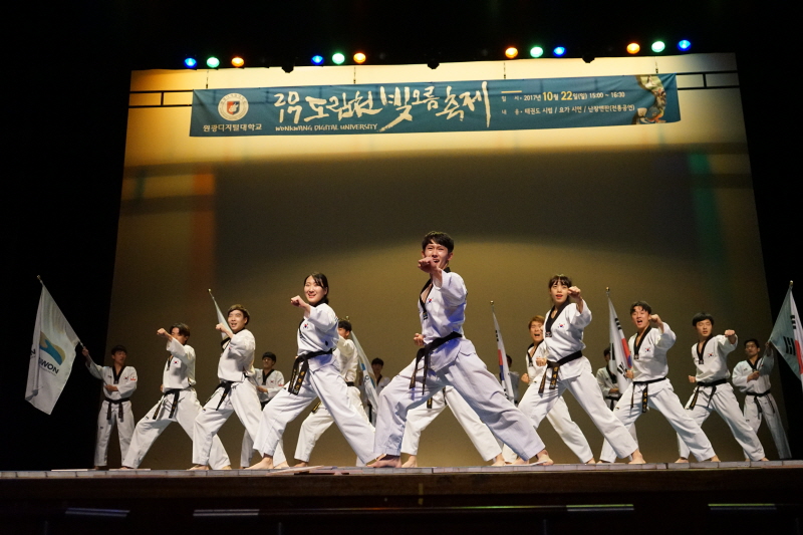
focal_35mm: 34
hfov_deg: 55.8
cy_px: 268
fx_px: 758
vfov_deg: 38.9
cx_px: 402
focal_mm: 34
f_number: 4
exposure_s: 1/1000
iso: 6400
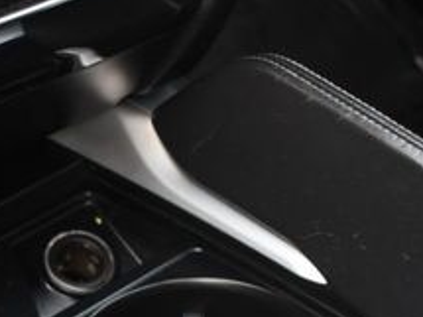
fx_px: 1258
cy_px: 371
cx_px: 83
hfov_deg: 18.9
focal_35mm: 103
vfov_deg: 14.0
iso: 560
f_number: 3.8
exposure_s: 1/40
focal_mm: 24
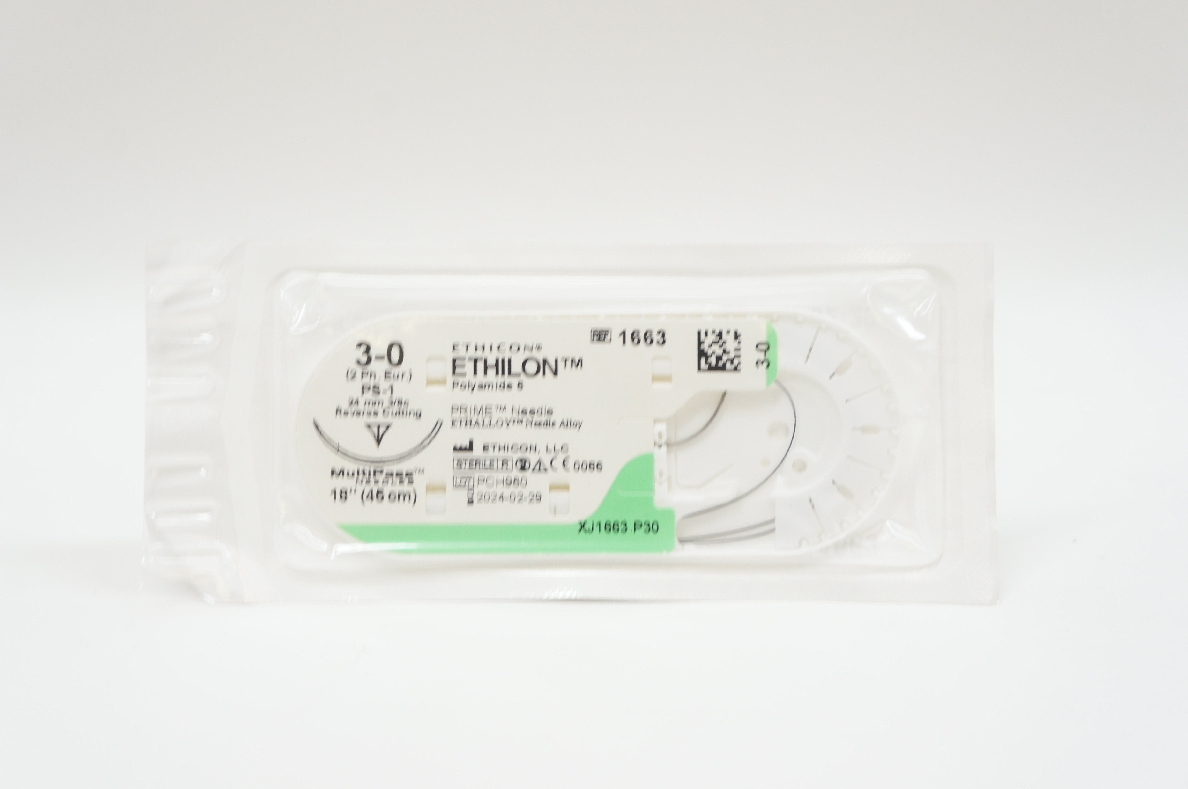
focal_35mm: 50
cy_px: 394
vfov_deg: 27.2
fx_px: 1632
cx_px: 594
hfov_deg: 40.0
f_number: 7.1
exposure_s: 1/40
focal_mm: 33
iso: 400
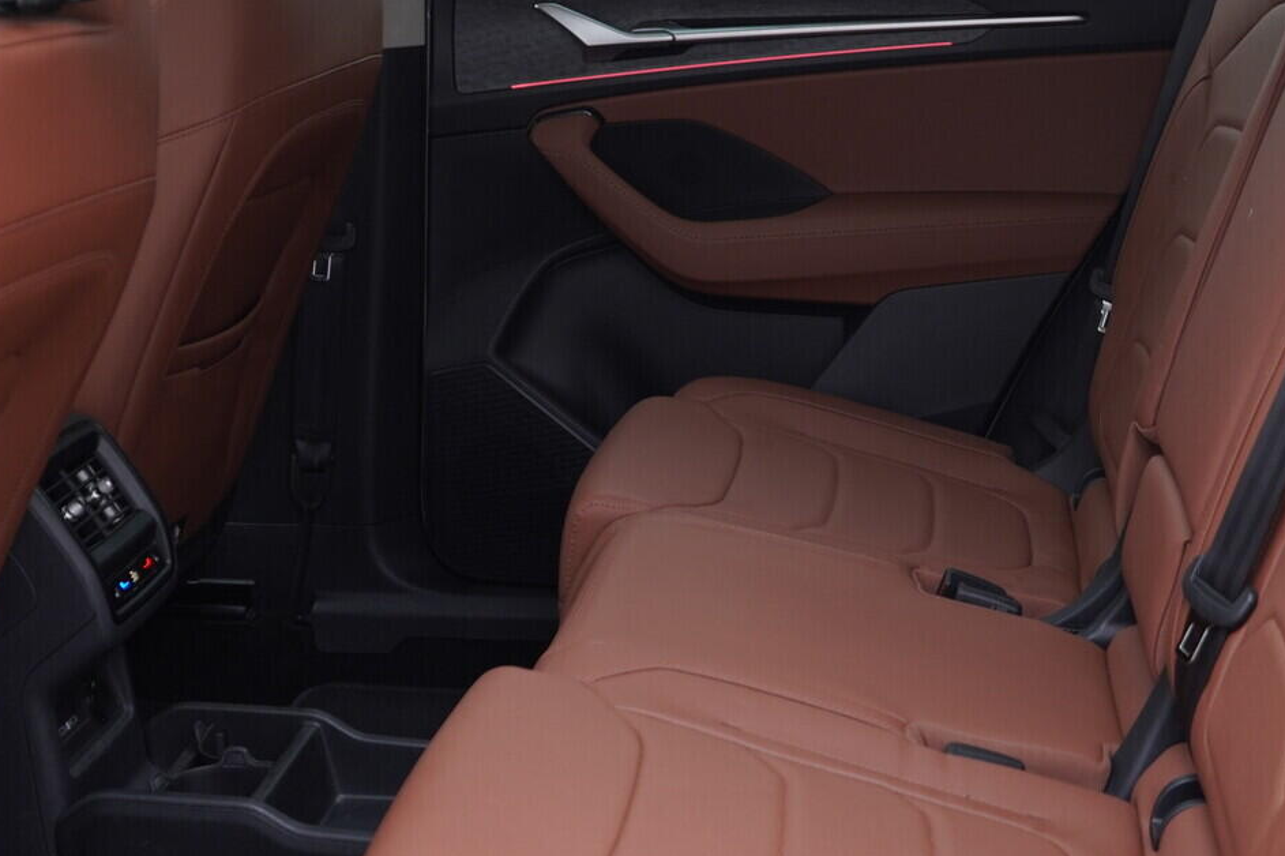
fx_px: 1962
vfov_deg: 24.5
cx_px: 745
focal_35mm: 55
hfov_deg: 36.2
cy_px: 315
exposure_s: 1/40
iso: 250
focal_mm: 24
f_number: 2.8
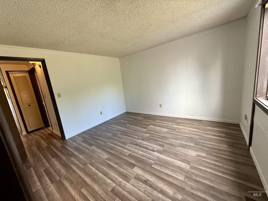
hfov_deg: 102.1
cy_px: 100
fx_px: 108
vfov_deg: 85.7
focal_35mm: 14
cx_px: 134
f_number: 2.2
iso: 200
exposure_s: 1/99
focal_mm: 2.22
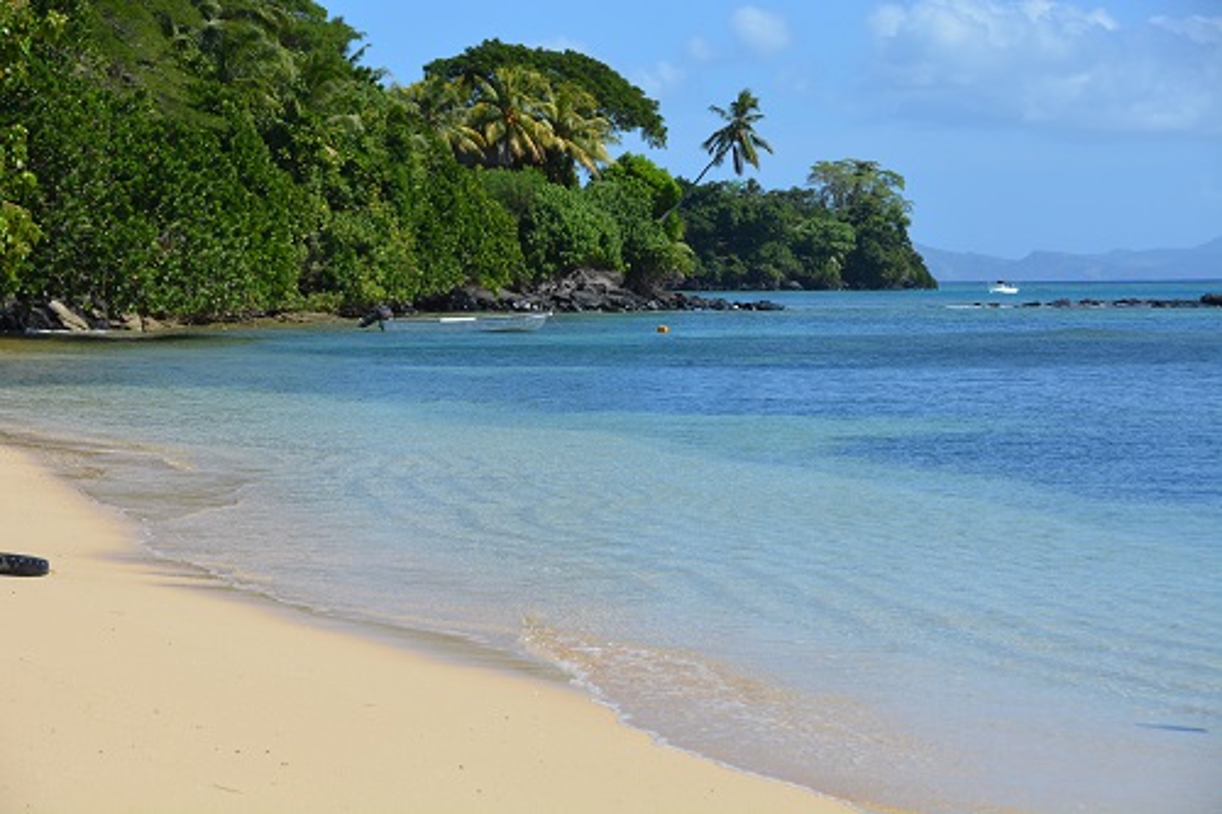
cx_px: 611
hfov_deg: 19.5
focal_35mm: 105
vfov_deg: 13.0
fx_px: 3563
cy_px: 407
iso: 400
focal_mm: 70
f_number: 7.1
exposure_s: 1/1600
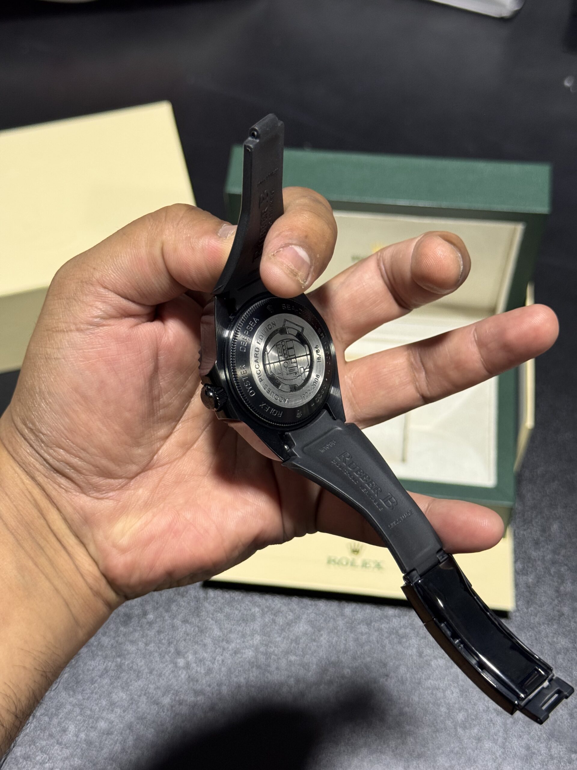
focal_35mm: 48
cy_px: 385
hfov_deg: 30.3
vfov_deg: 39.7
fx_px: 1067
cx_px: 288
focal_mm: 6.76
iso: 160
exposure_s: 1/50
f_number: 1.78
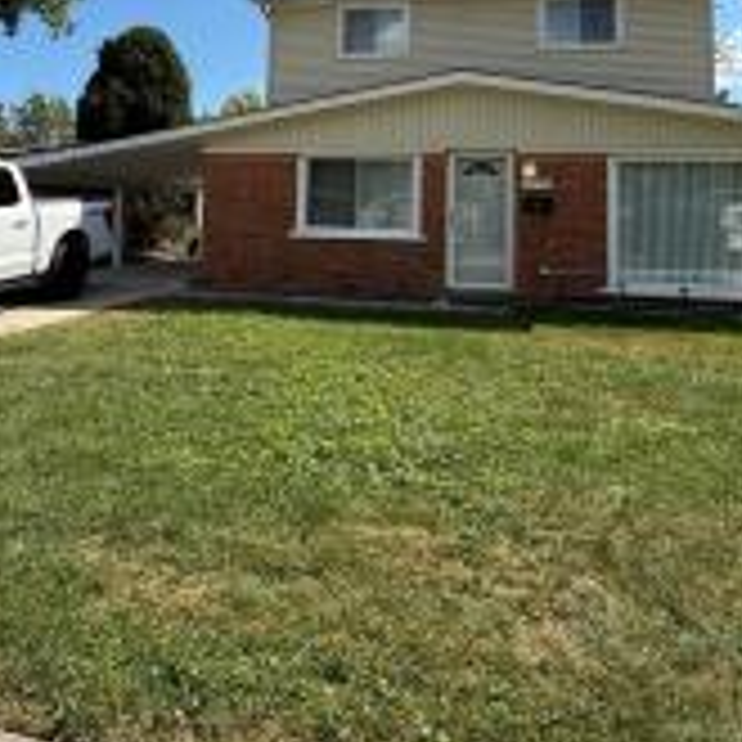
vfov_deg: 51.0
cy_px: 157
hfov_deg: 54.0
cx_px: 355
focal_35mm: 30
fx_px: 728
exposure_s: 1/1656
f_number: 2.2
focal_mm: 2.22
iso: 50
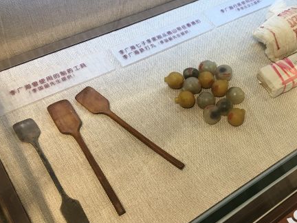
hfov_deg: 39.5
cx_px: 219
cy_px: 81
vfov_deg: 30.7
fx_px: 403
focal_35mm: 47
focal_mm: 4.15
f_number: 2.2
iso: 40
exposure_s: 1/33
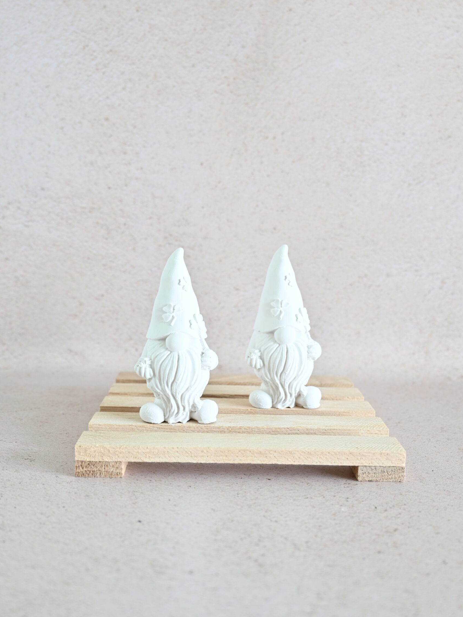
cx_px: 231
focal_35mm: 38
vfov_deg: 49.5
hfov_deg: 38.1
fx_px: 670
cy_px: 321
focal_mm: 23
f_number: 4.5
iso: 400
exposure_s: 1/50
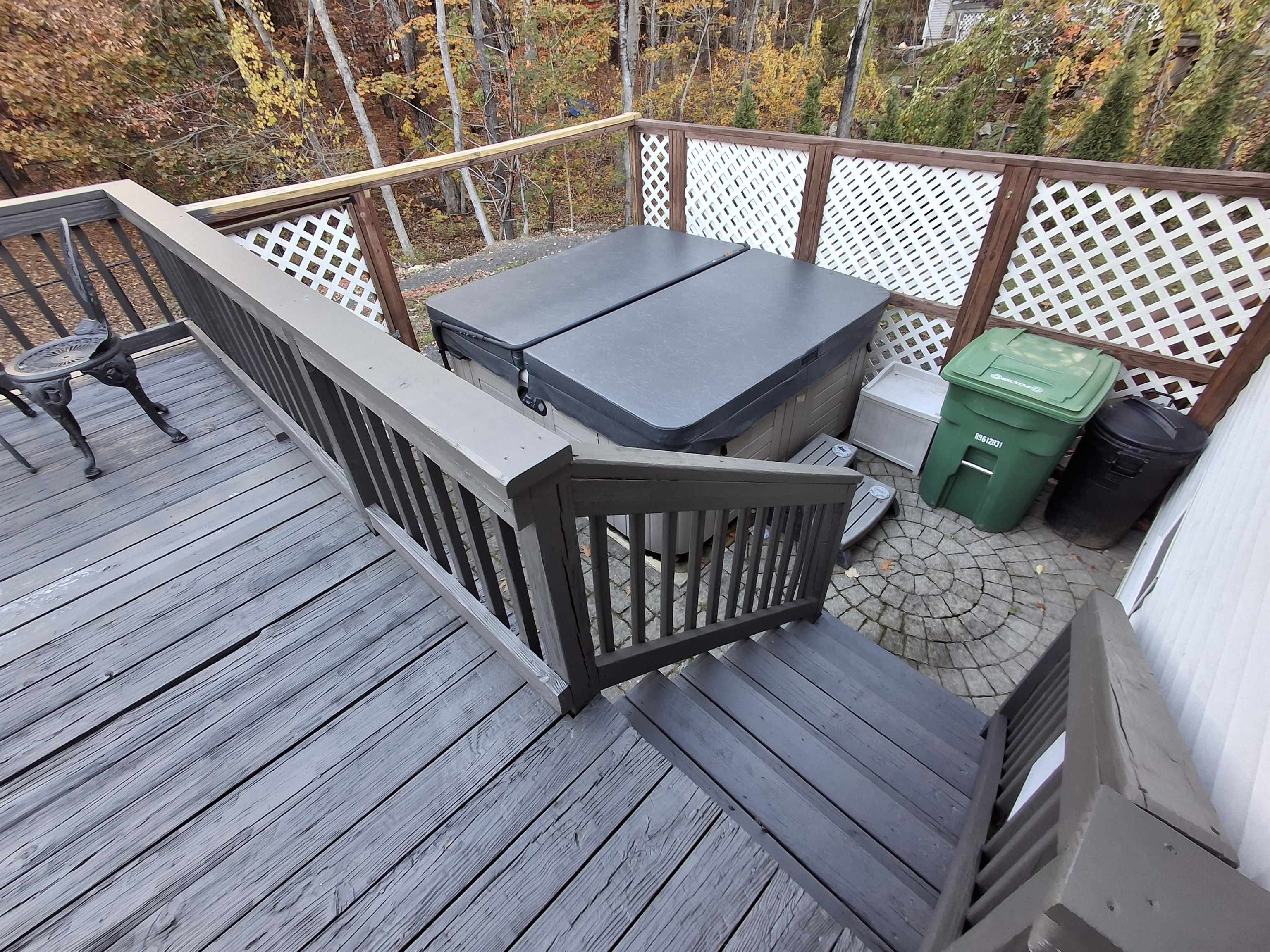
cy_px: 476
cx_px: 635
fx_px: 587
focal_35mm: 16
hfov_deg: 94.5
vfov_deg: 78.1
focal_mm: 1.64
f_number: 2.2
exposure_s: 1/60
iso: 40
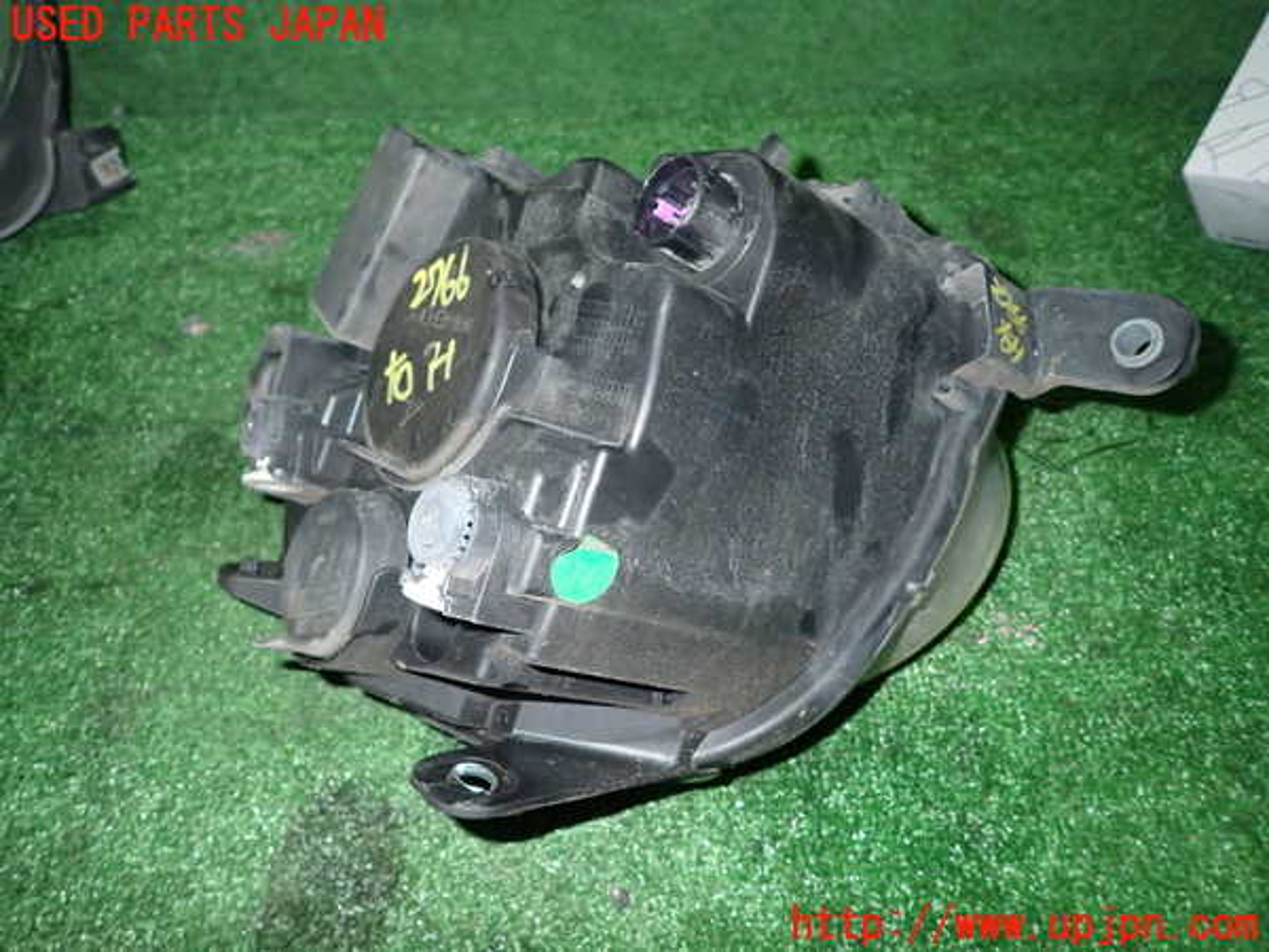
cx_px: 634
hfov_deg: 69.4
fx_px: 916
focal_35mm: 25
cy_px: 476
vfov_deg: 54.9
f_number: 5.6
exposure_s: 1/30
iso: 500
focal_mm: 4.5
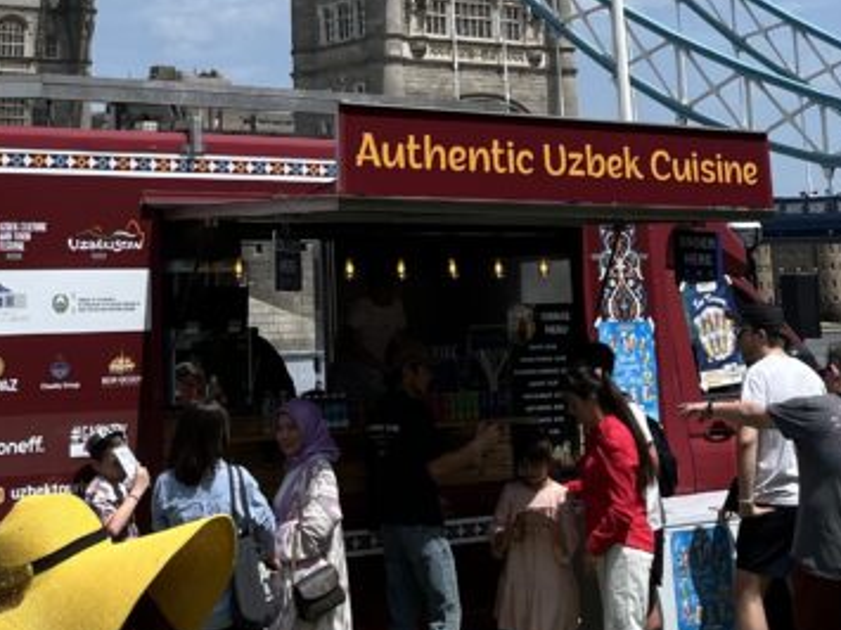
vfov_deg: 18.4
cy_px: -168
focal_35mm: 75
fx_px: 1822
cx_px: 289
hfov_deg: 25.9
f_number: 1.6
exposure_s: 1/5076
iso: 50
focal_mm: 5.1
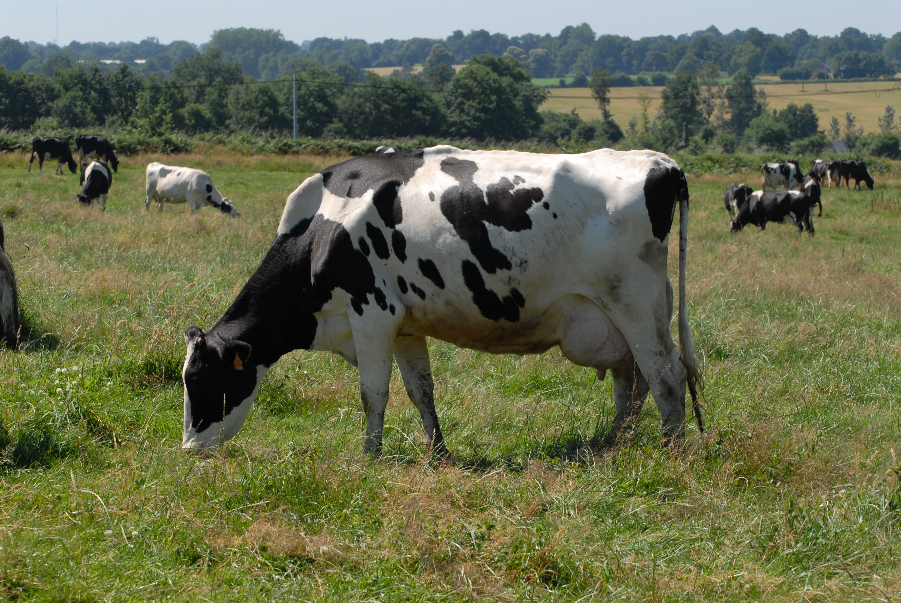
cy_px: 302
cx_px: 450
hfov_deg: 16.1
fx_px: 3195
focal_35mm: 128
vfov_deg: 10.8
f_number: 10
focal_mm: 85
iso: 200
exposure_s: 1/350
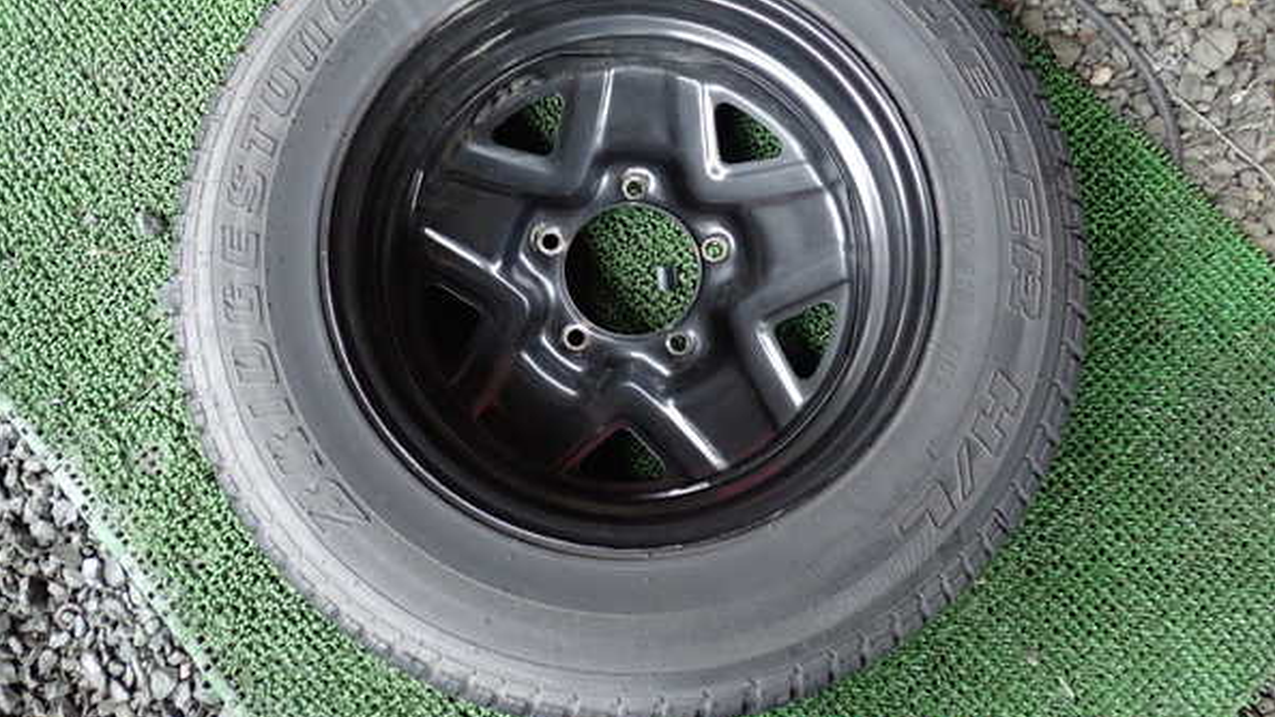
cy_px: 288
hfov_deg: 59.5
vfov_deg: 35.5
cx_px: 640
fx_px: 1116
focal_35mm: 33
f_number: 2.3
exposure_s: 1/25
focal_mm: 5.4
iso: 800
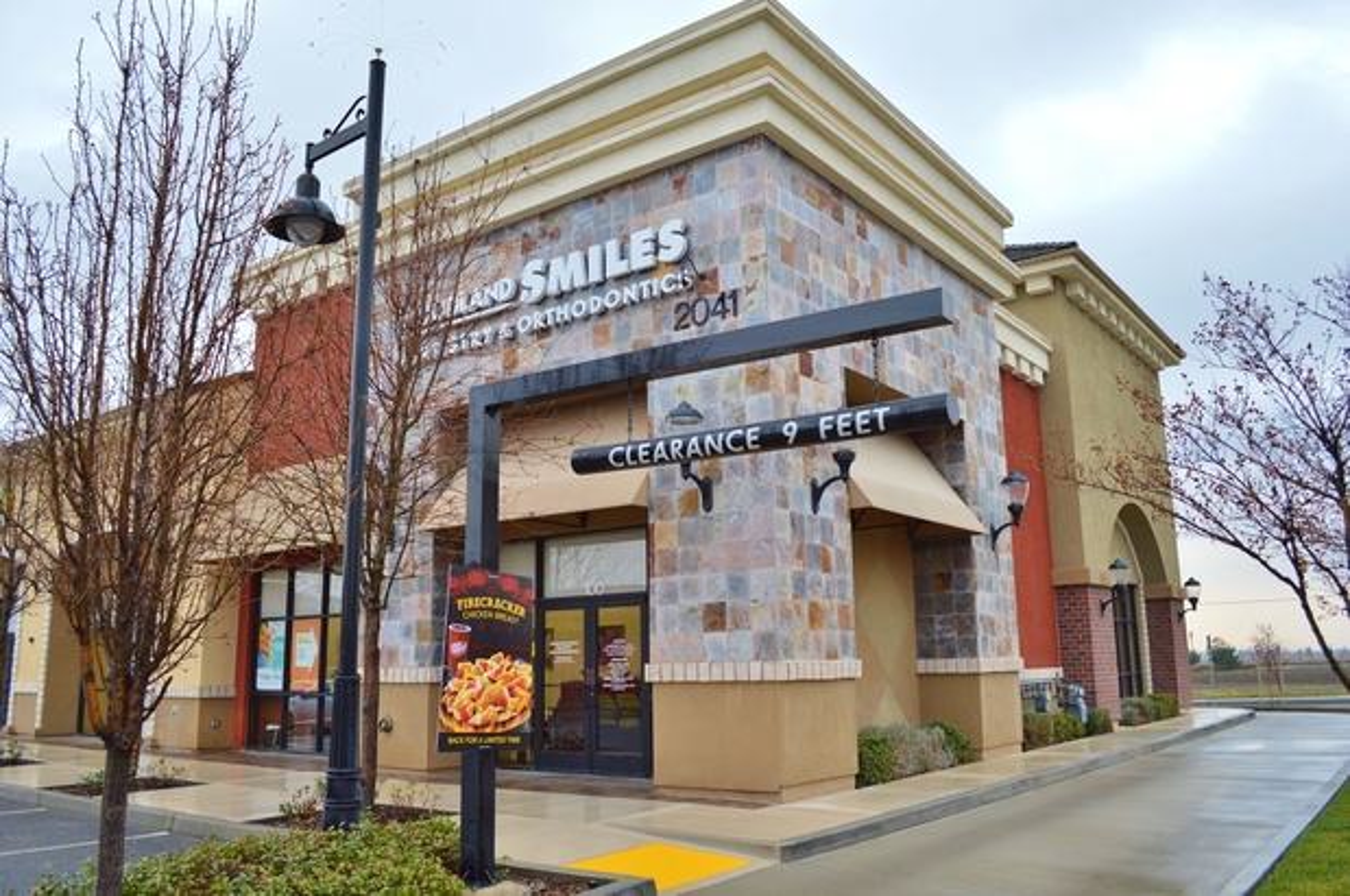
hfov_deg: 67.4
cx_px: 675
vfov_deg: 47.8
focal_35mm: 27
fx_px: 1011
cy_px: 448
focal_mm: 18
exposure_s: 1/100
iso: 400
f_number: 5
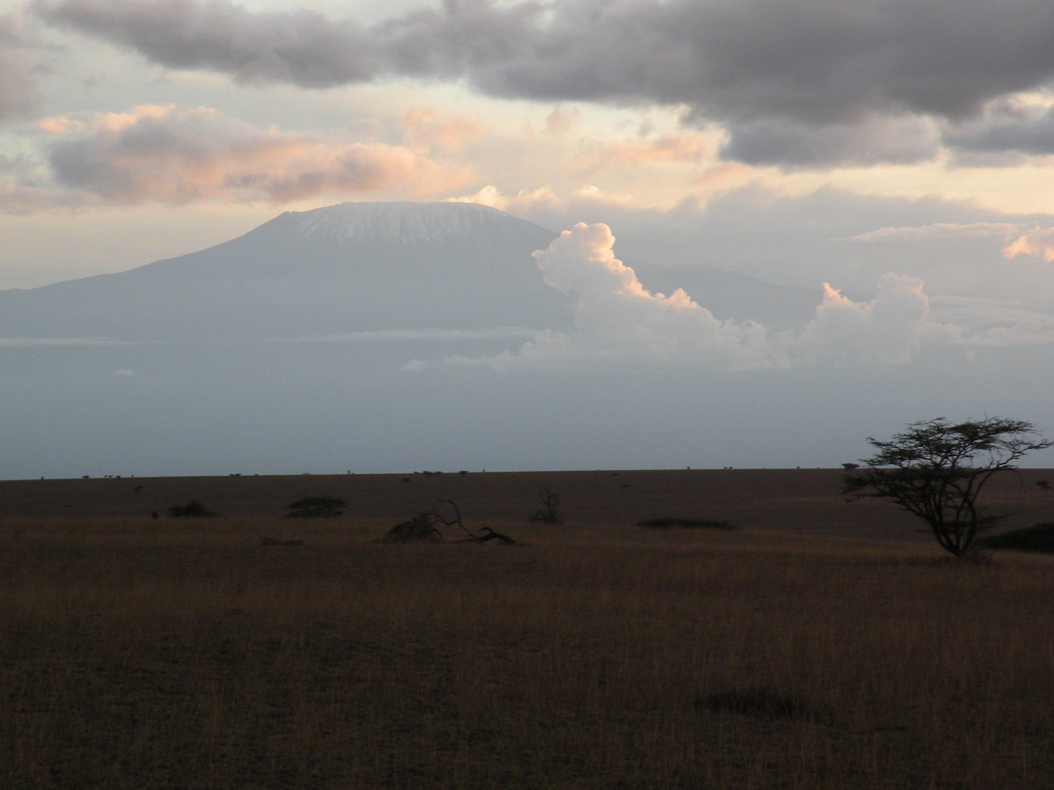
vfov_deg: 9.5
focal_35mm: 156
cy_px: 321
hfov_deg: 12.7
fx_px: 4749
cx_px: 525
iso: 64
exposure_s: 1/80.4
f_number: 4.5
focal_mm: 22.9
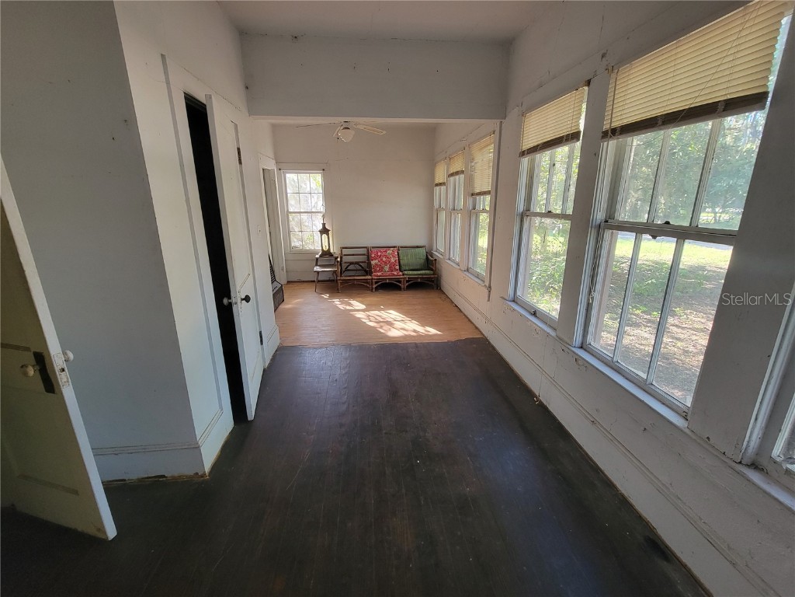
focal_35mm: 13
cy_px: 298
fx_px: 299
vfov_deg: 89.9
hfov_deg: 106.2
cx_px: 398
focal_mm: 2.2
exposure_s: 1/60
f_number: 2.2
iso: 250
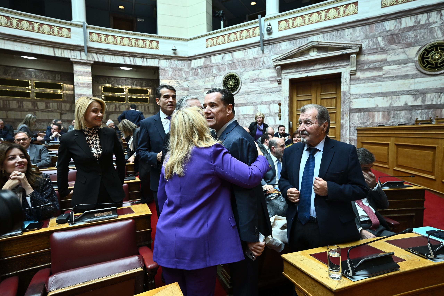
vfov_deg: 63.2
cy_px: 148
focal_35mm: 20
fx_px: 240
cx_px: 222
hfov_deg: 85.4
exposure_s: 1/250
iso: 1600
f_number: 4.5
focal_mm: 19.5
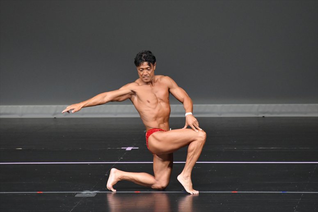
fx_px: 3311
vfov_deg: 3.7
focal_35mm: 375
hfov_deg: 5.5
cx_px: 159
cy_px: 106
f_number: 5.6
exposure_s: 1/400
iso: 4000
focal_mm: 250
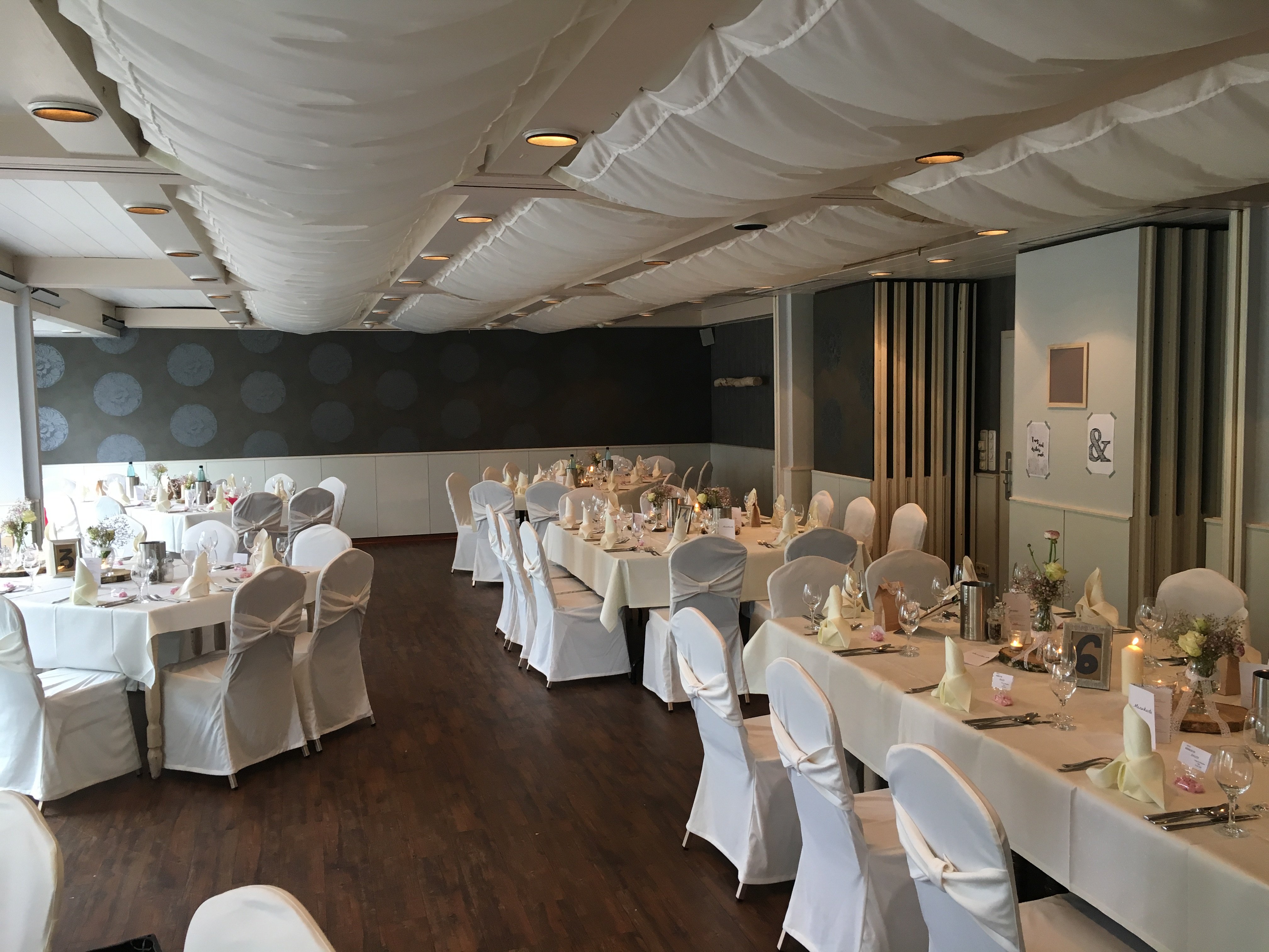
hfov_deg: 61.7
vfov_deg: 48.2
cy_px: 476
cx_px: 634
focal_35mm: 29
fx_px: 1063
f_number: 2.2
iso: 64
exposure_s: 1/33
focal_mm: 4.15
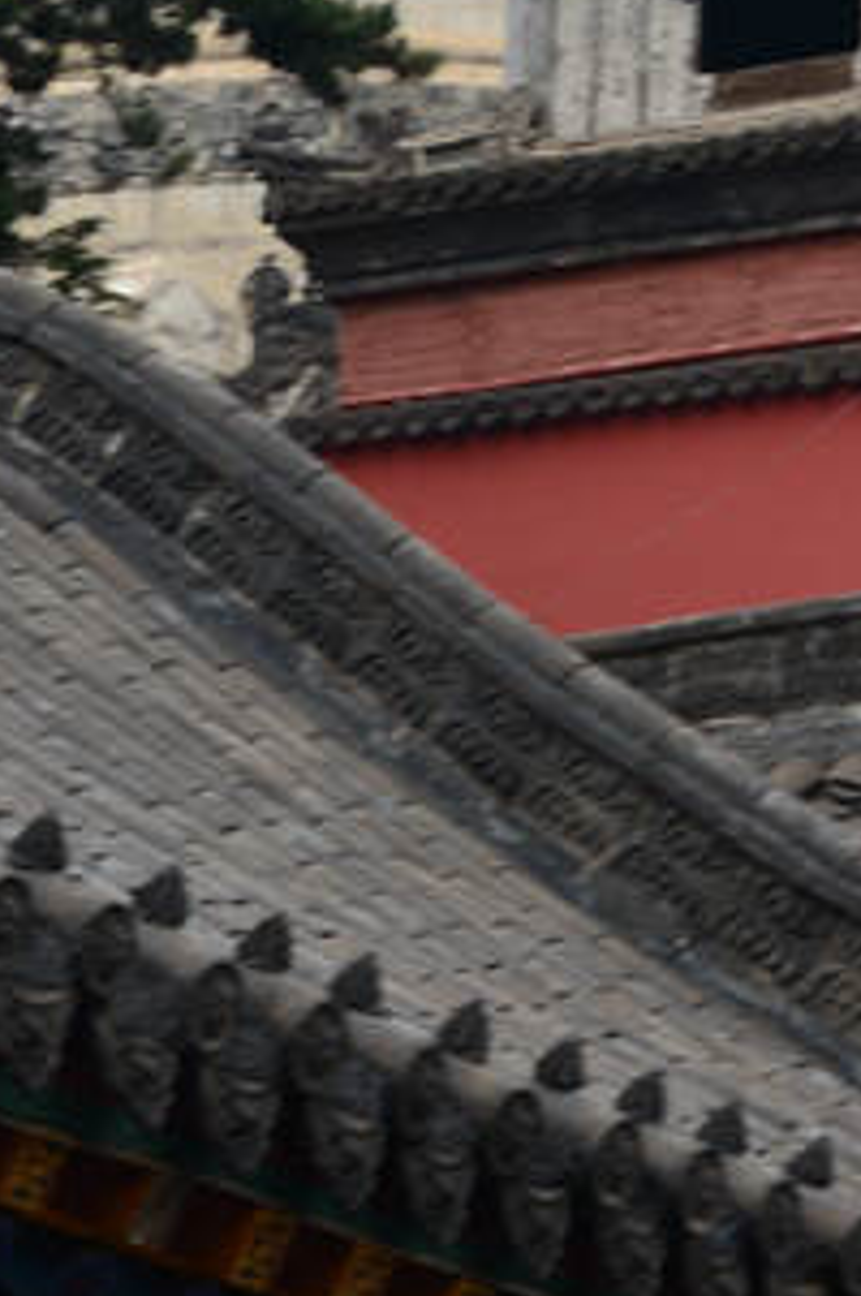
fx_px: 7946
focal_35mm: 221
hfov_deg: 6.2
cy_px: -497
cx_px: 659
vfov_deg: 9.1
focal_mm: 50
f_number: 13
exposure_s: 1/50
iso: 200
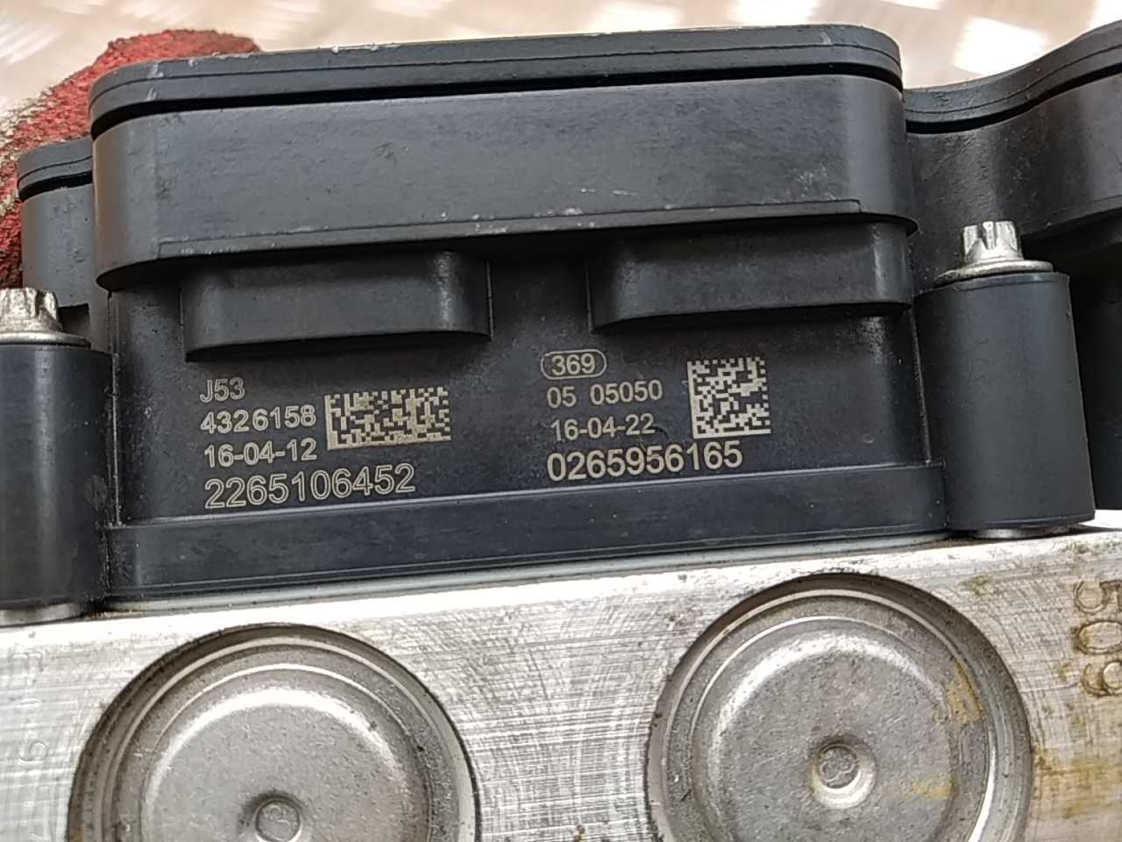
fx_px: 843
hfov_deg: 67.3
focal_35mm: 26
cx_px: 561
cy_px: 421
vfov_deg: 53.1
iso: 118
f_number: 2.2
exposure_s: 1/50
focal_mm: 3.82
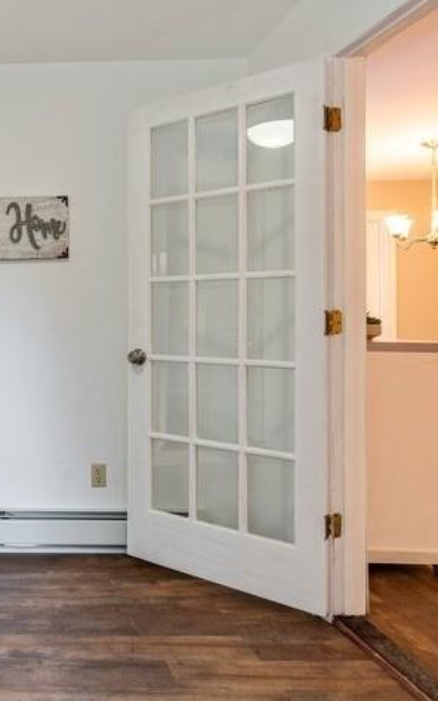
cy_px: 320
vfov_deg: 61.1
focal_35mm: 31
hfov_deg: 35.1
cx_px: -39
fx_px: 592
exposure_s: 1/3
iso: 200
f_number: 9
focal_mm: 16
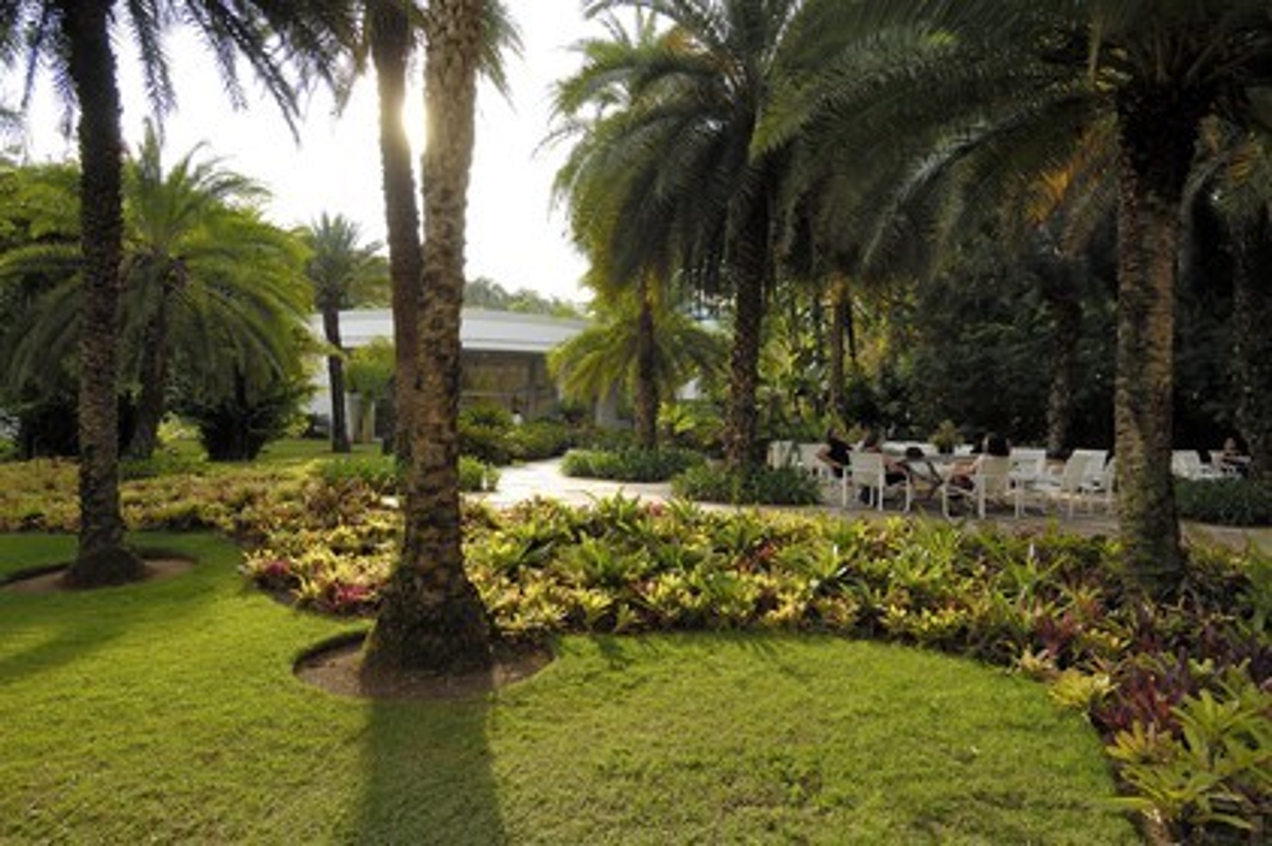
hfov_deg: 81.2
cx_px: 636
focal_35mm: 21
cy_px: 423
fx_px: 741
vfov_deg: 59.4
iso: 100
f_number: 8
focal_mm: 14
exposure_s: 1/80
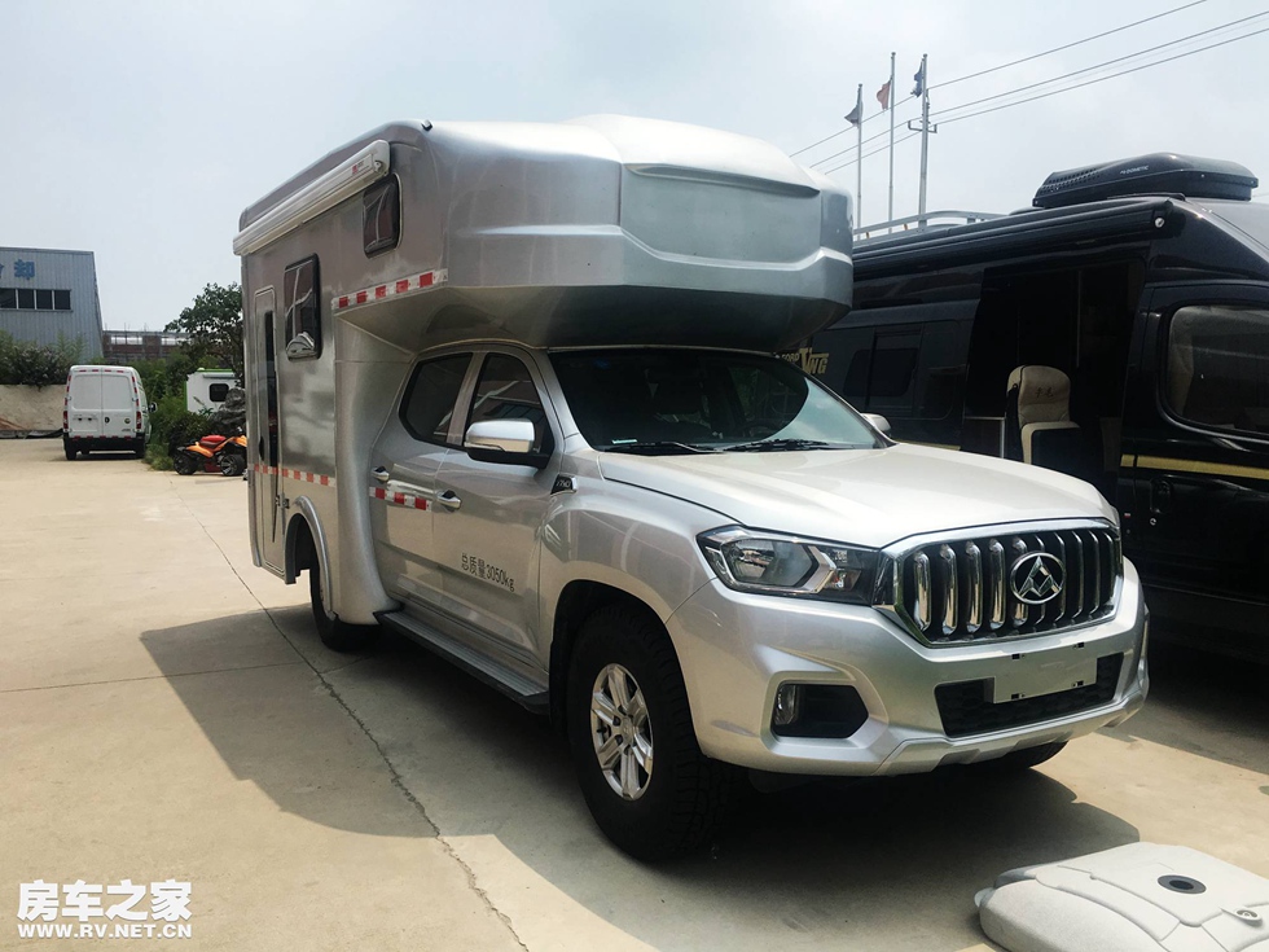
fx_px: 1063
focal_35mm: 29
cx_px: 634
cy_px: 476
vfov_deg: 48.2
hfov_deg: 61.7
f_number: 2.2
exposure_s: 1/2481
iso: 25
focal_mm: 4.15
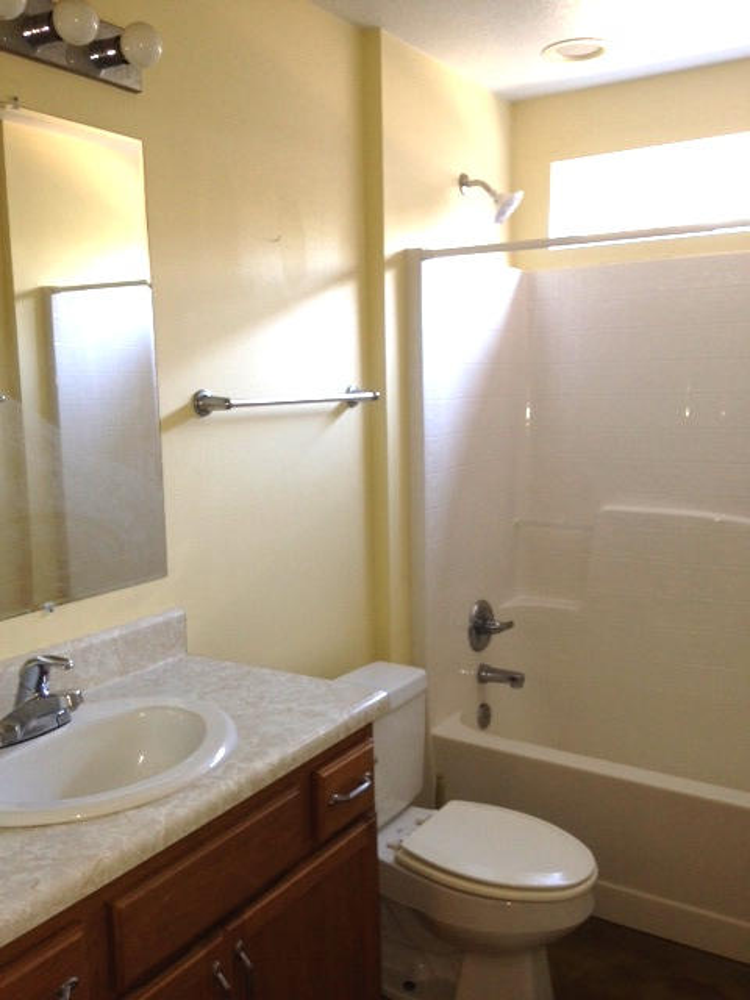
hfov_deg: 42.9
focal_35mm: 33
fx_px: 953
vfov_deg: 55.4
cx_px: 375
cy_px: 500
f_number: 2.4
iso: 80
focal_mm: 4.12
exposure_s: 1/20
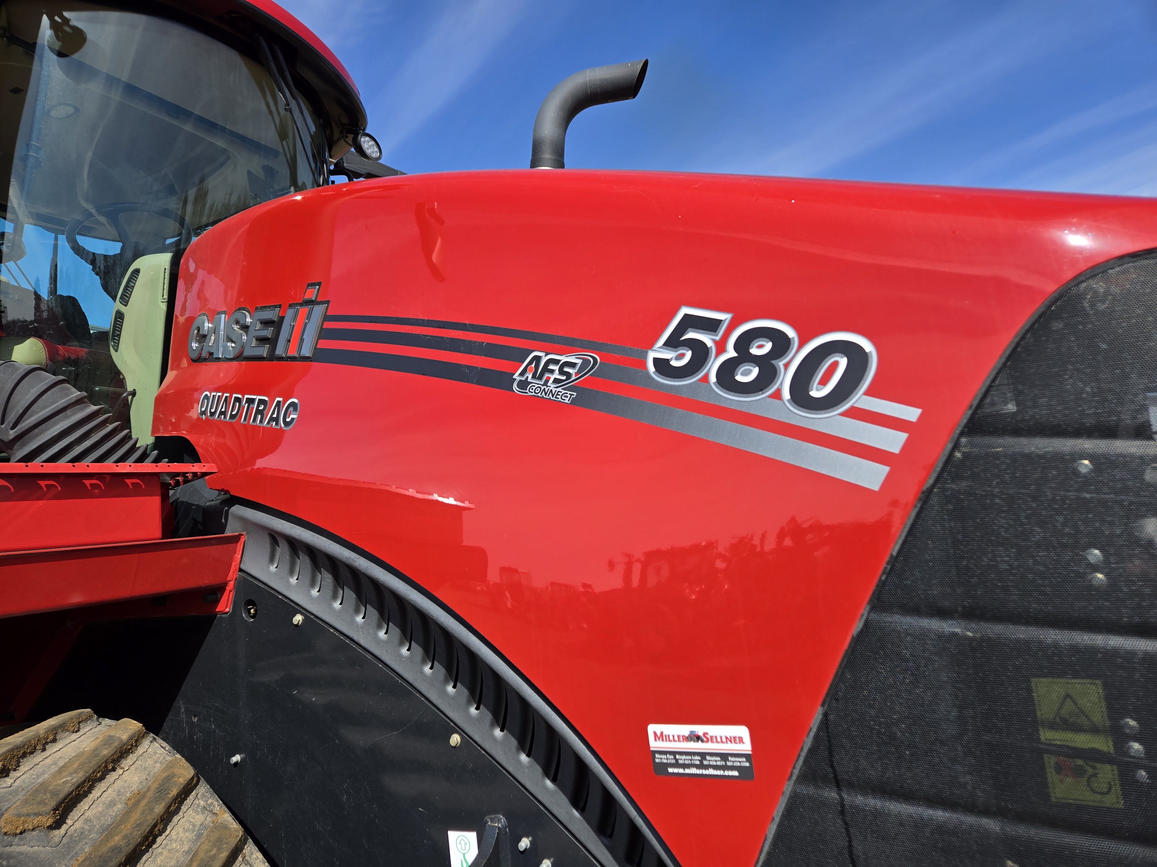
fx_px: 769
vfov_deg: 58.9
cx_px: 578
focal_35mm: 23
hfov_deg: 73.9
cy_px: 434
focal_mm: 5.4
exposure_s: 1/1641
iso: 25
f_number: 1.8
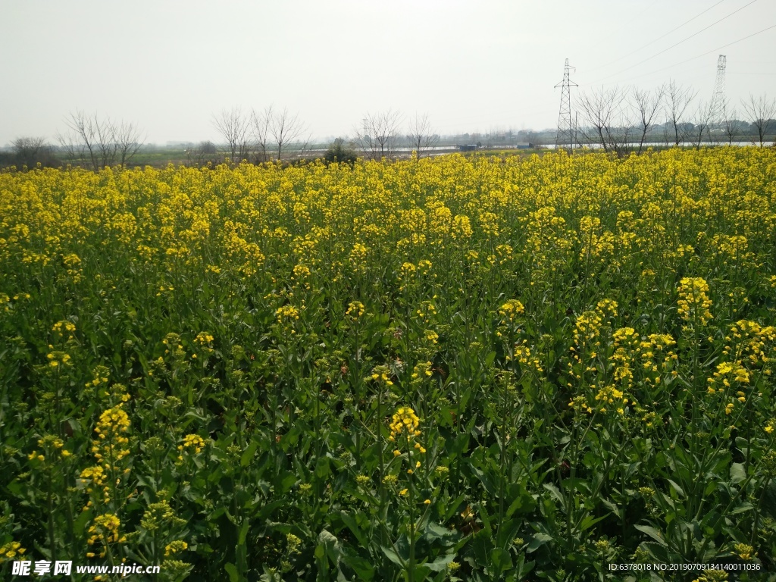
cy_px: 291
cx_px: 388
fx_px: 471
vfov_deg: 63.4
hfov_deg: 79.0
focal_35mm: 21
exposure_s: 1/1722
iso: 50
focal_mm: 3.66
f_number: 2.2
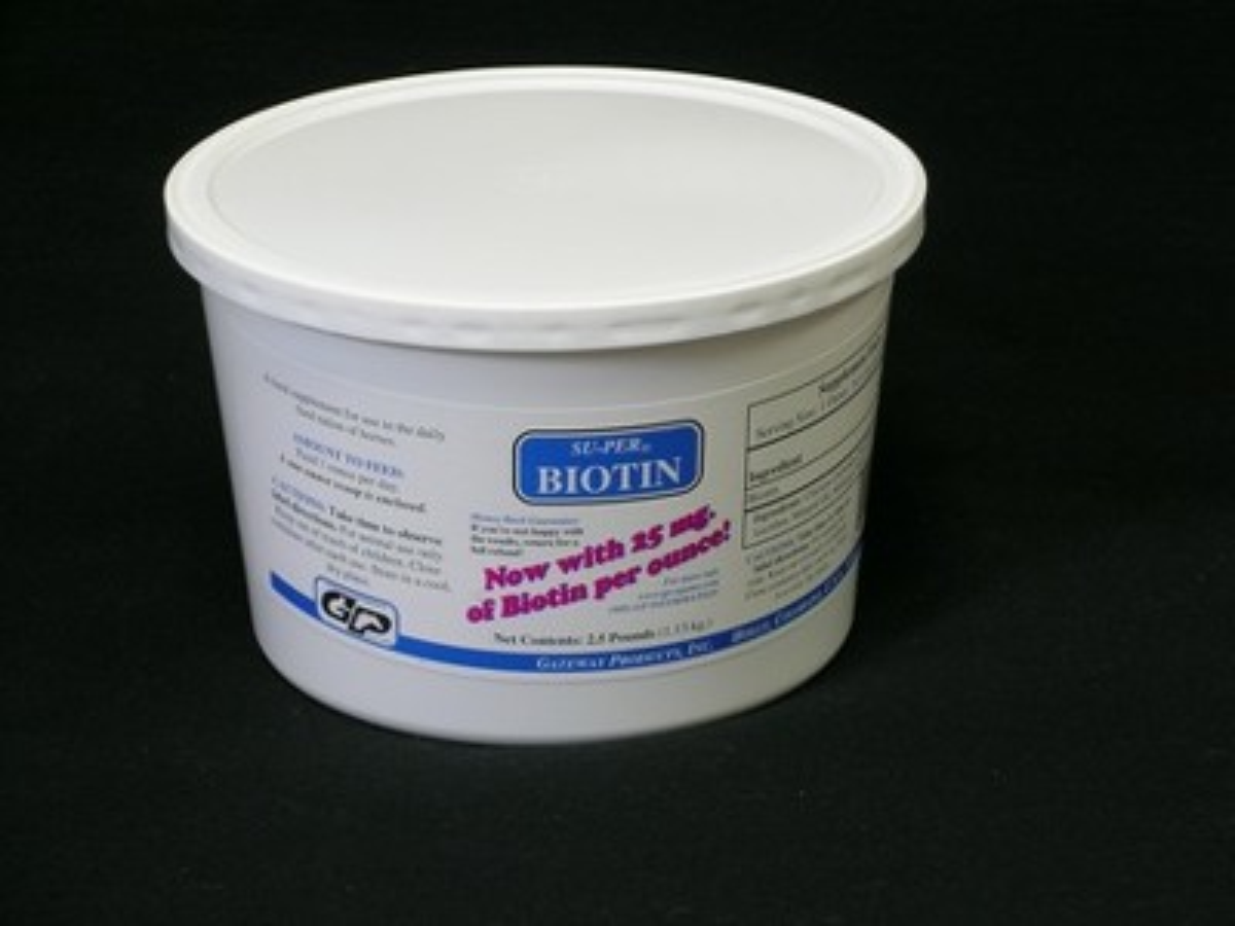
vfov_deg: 12.8
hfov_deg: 17.0
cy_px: 463
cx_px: 618
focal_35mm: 116
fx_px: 4139
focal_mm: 24
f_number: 4.6
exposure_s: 1/3.9
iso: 82
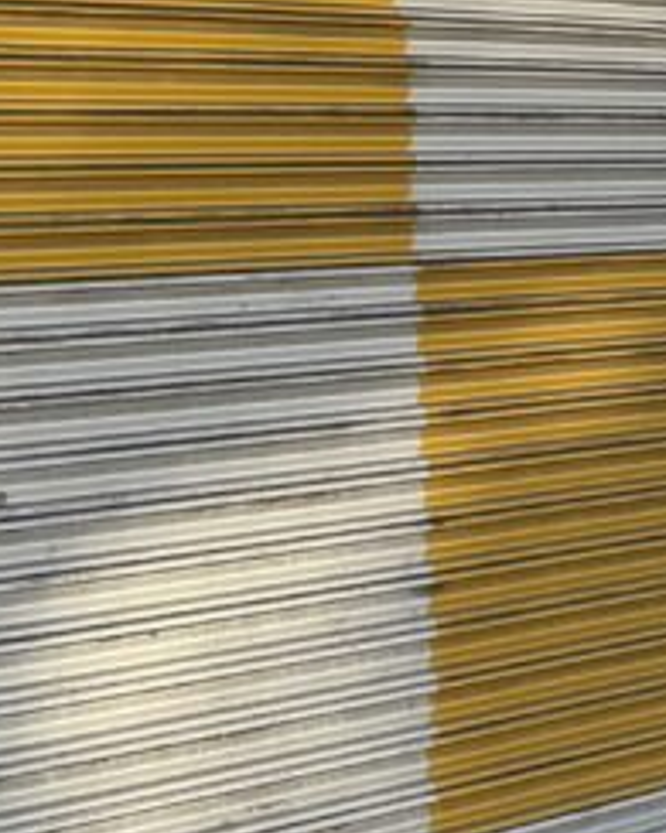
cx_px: 799
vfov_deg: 14.3
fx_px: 3032
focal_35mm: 123
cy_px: -526
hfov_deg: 12.2
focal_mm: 6.76
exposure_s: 1/1770
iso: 80
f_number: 1.78
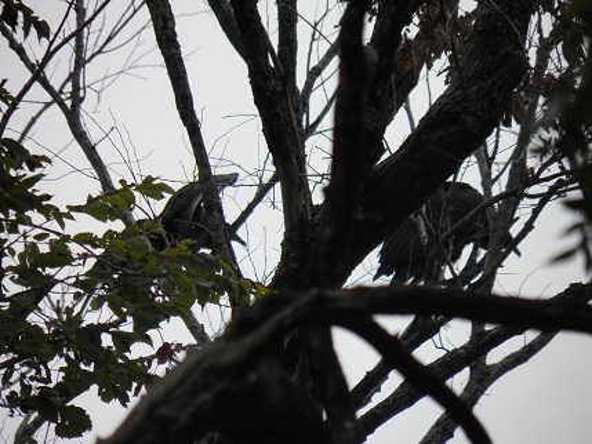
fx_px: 12505
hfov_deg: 2.7
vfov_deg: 2.0
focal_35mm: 731
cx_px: 296
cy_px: 222
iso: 64
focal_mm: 131.2
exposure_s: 1/320
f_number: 5.4
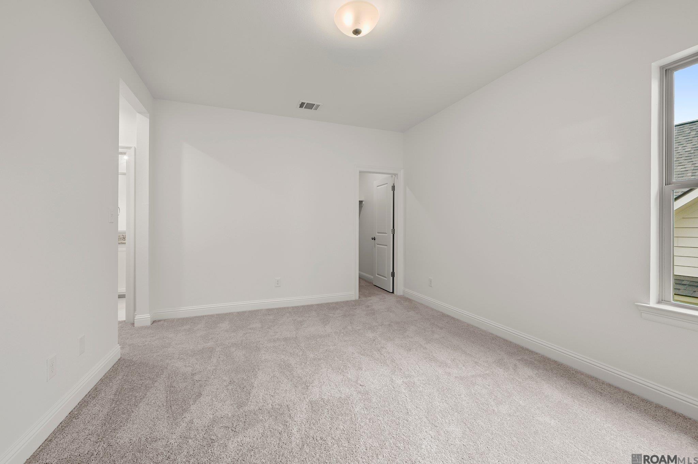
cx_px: 349
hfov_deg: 104.3
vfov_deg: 81.1
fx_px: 271
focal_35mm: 14
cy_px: 232
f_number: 10
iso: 200
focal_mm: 14
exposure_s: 1/3
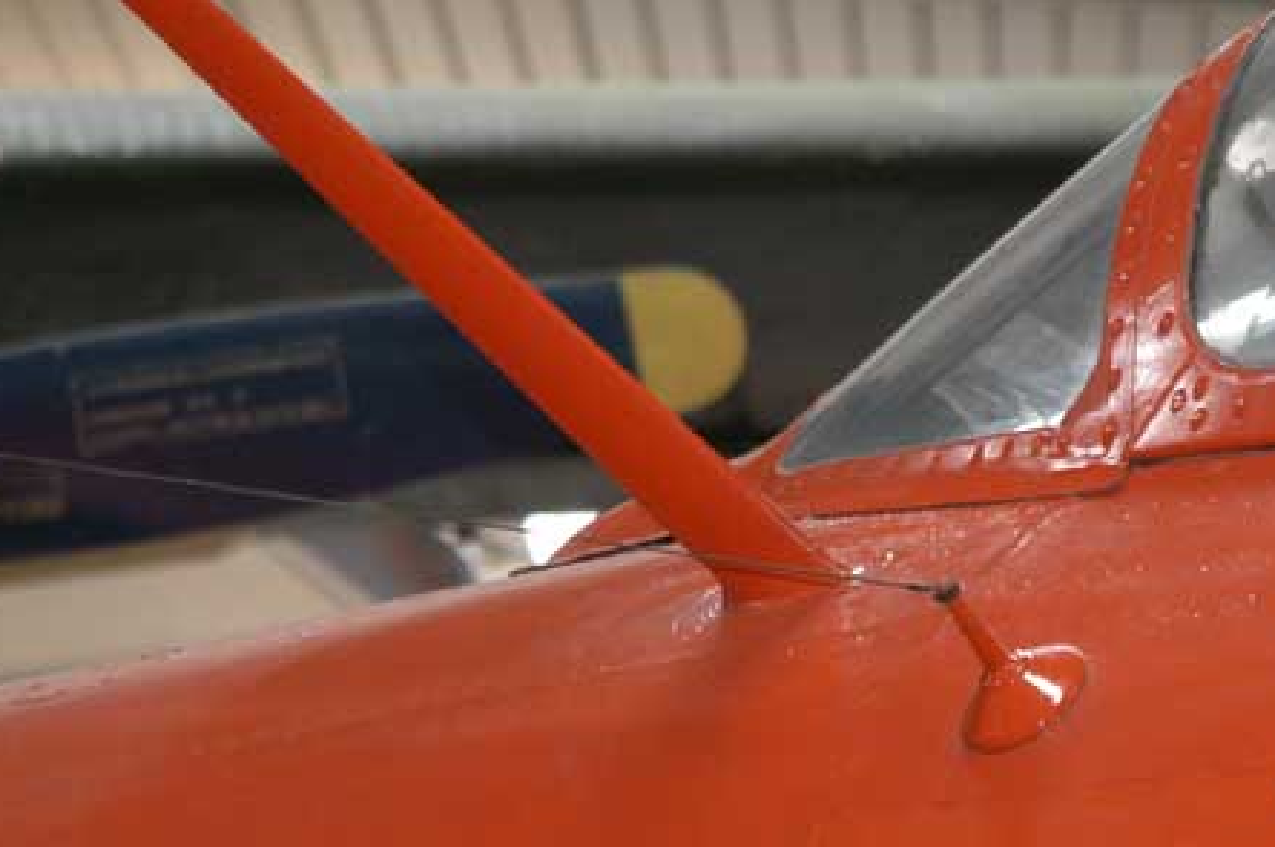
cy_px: 485
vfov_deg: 6.0
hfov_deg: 9.0
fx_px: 8133
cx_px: 807
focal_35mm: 230
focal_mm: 85
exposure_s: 1/60
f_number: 5
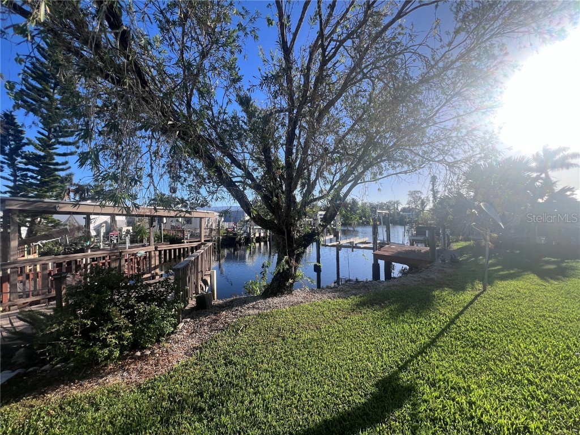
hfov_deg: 106.2
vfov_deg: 89.9
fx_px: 218
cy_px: 218
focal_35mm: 13
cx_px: 290
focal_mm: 1.57
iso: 32
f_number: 1.8
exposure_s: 1/919
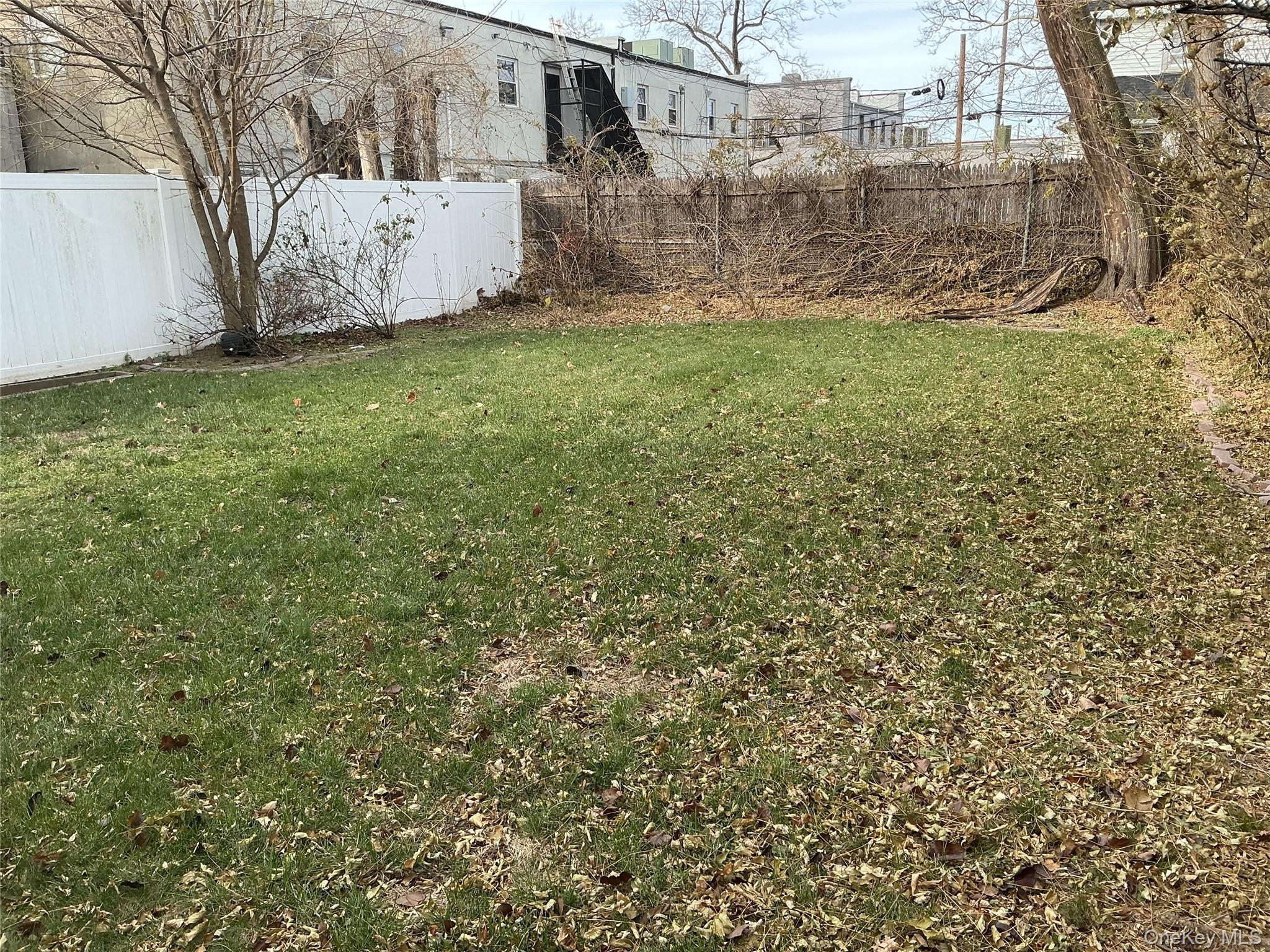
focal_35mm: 29
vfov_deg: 48.2
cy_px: 476
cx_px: 635
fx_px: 1064
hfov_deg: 61.7
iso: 25
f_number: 1.8
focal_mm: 3
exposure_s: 1/272
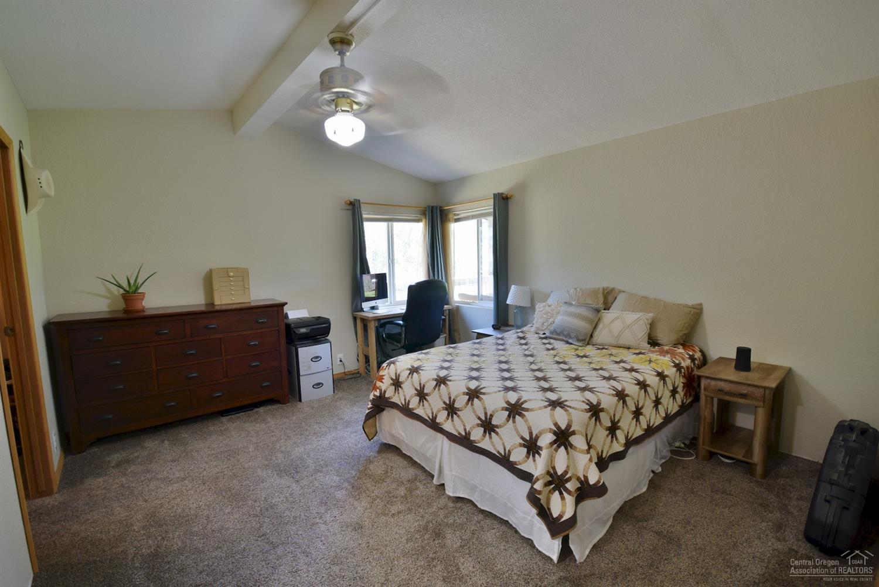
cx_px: 440
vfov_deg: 77.4
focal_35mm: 15
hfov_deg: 100.4
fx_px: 366
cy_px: 294
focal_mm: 10
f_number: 5
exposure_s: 1/13
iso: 250
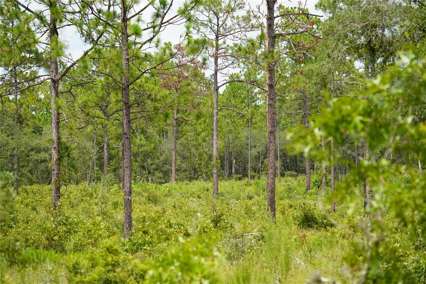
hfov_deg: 13.7
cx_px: 213
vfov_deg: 9.1
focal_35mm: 150
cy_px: 142
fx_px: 1774
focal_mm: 150
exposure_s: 1/200
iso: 100
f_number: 6.3
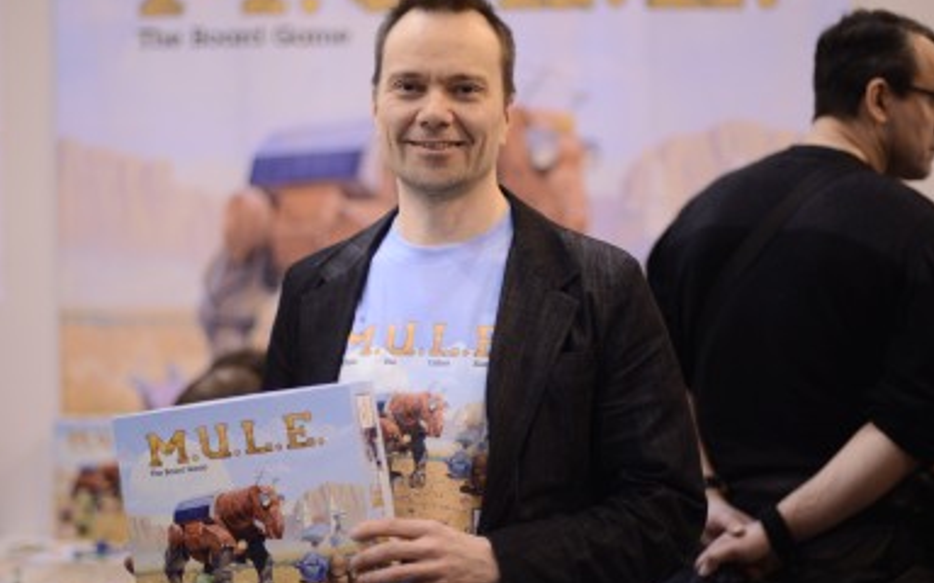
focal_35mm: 68
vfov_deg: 19.1
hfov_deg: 30.2
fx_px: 1731
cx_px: 448
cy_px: 273
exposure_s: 1/250
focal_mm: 50
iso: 500
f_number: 1.4
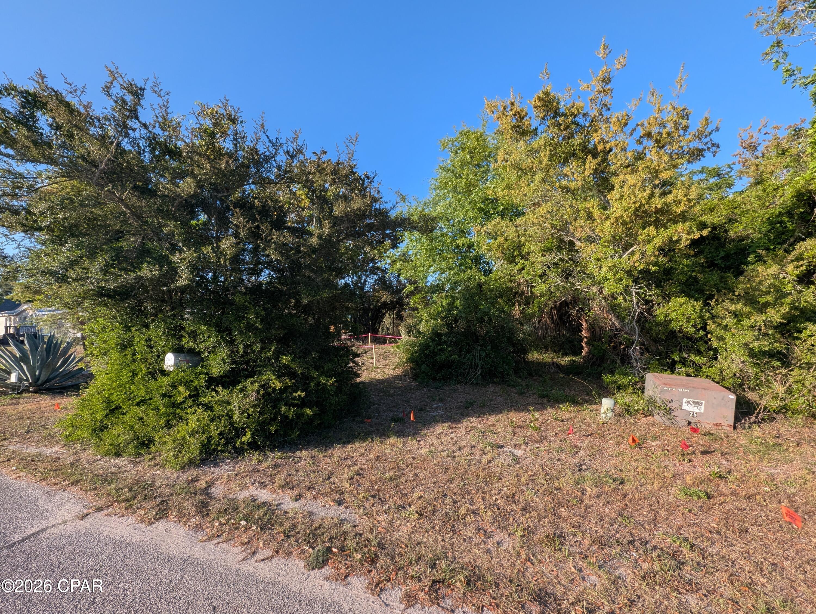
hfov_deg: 106.1
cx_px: 408
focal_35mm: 13
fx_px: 307
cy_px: 307
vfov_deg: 90.0
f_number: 2.2
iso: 57
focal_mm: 1.95
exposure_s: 1/845
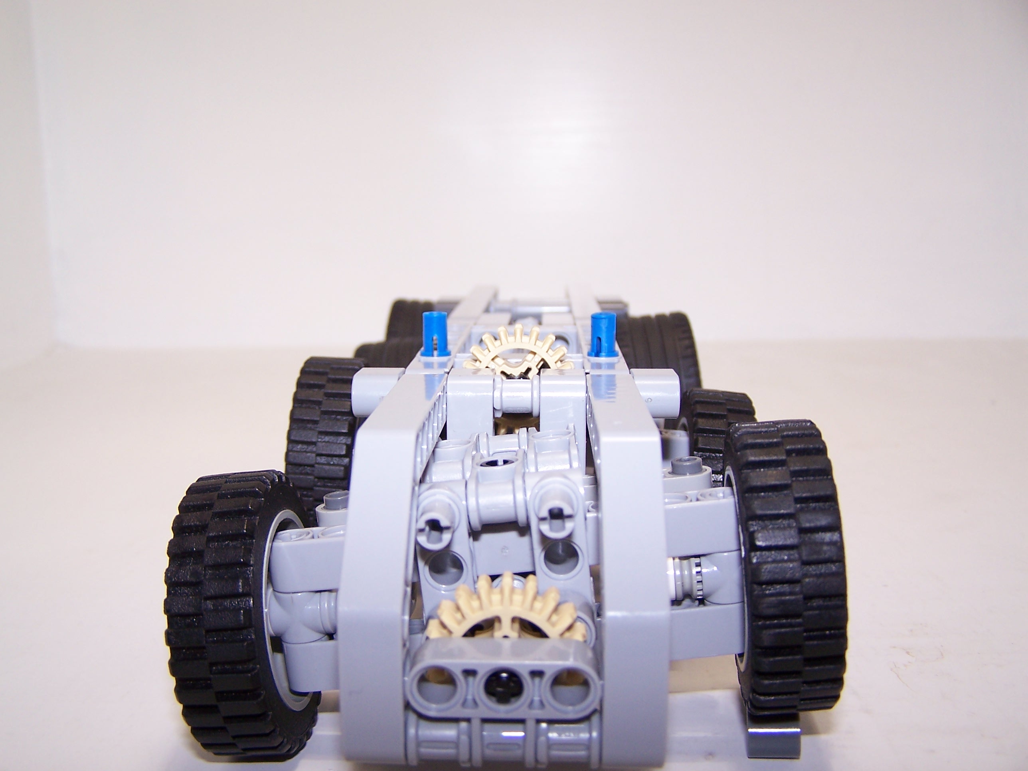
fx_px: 1128
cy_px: 386
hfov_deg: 49.0
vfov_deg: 37.7
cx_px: 514
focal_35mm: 38
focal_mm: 6.3
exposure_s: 1/60
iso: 80
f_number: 2.8
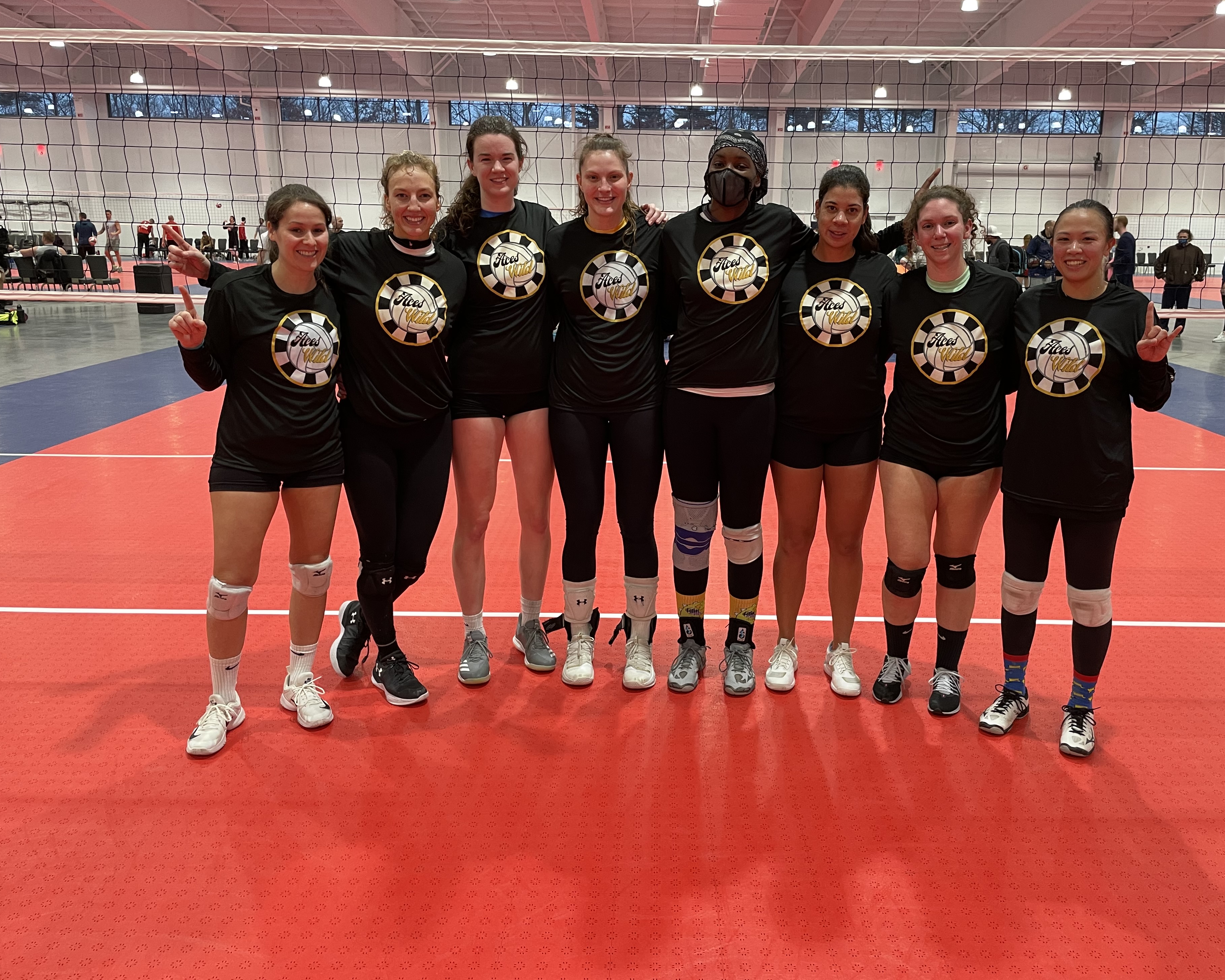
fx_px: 1015
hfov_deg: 62.1
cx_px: 661
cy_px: 479
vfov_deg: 51.5
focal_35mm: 28
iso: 125
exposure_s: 1/60
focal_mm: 4.2
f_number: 1.6
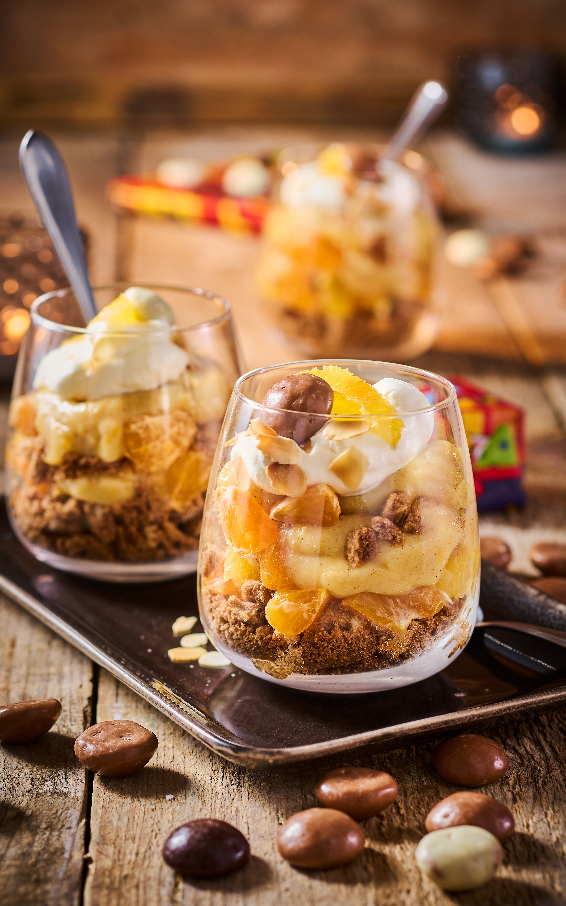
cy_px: 451
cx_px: 288
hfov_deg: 15.0
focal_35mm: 87
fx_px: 2147
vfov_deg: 23.8
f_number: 6.3
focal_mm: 85
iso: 100
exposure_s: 1/20
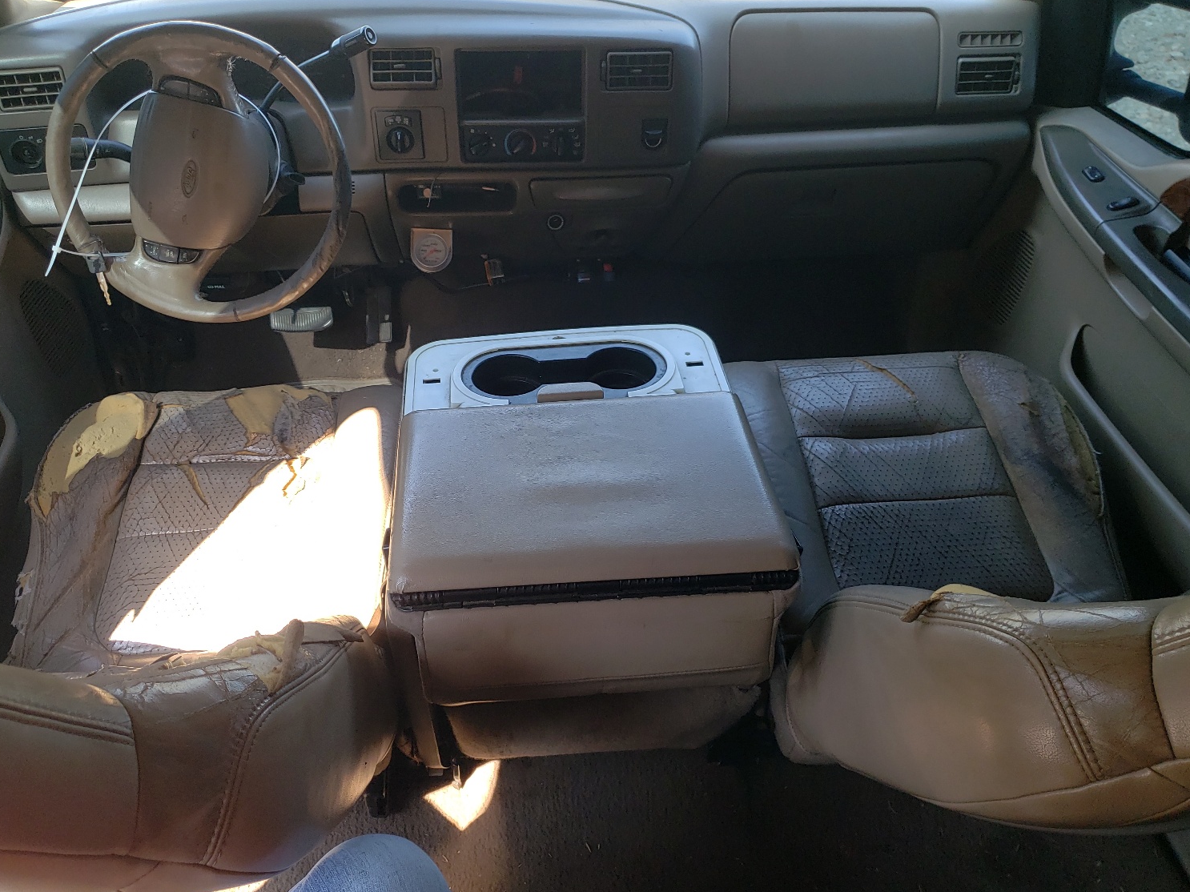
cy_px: 445
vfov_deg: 49.7
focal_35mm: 28
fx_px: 962
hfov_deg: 63.4
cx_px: 571
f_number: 1.5
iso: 50
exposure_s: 1/192
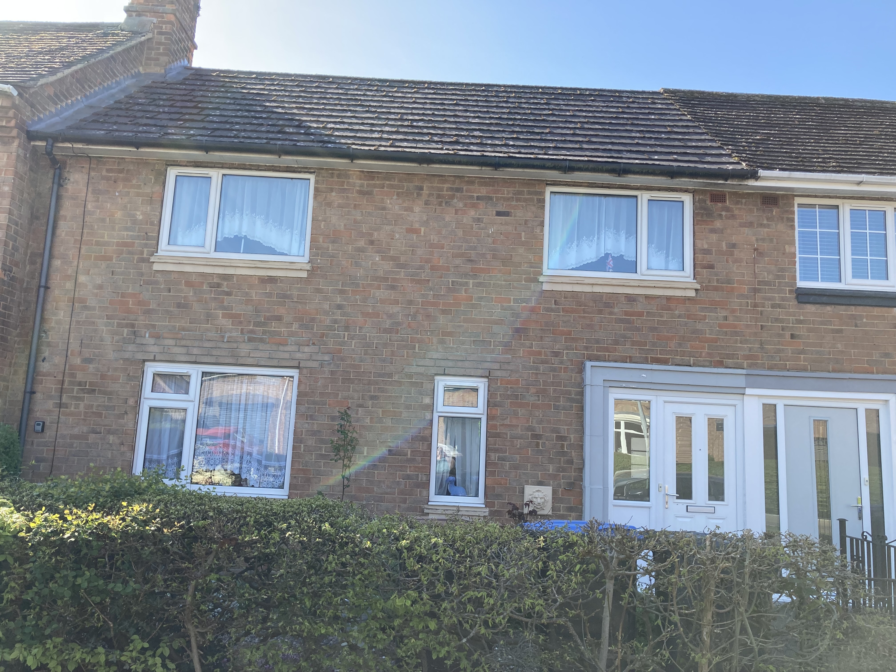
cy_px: 336
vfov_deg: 49.7
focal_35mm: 28
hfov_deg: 63.4
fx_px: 725
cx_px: 448
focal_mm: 3.99
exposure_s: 1/527
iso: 20
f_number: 1.8
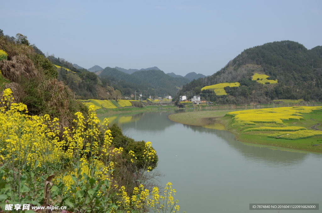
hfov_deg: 46.5
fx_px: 375
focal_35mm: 42
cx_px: 161
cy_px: 106
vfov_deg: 31.7
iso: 100
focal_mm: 28
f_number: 9
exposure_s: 1/250
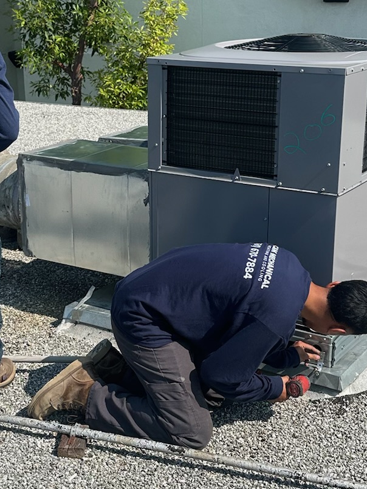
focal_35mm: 61
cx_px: 165
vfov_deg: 31.7
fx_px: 863
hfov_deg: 24.0
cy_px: 233
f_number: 1.78
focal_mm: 6.86
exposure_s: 1/4348
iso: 80
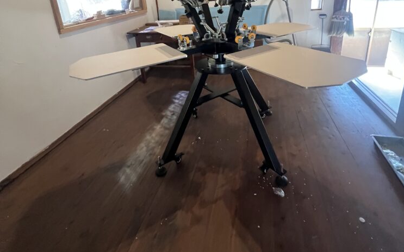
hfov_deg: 88.0
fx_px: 209
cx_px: 208
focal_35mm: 19
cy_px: 60
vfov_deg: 58.6
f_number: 1.8
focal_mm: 1.57
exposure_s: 1/60
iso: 640
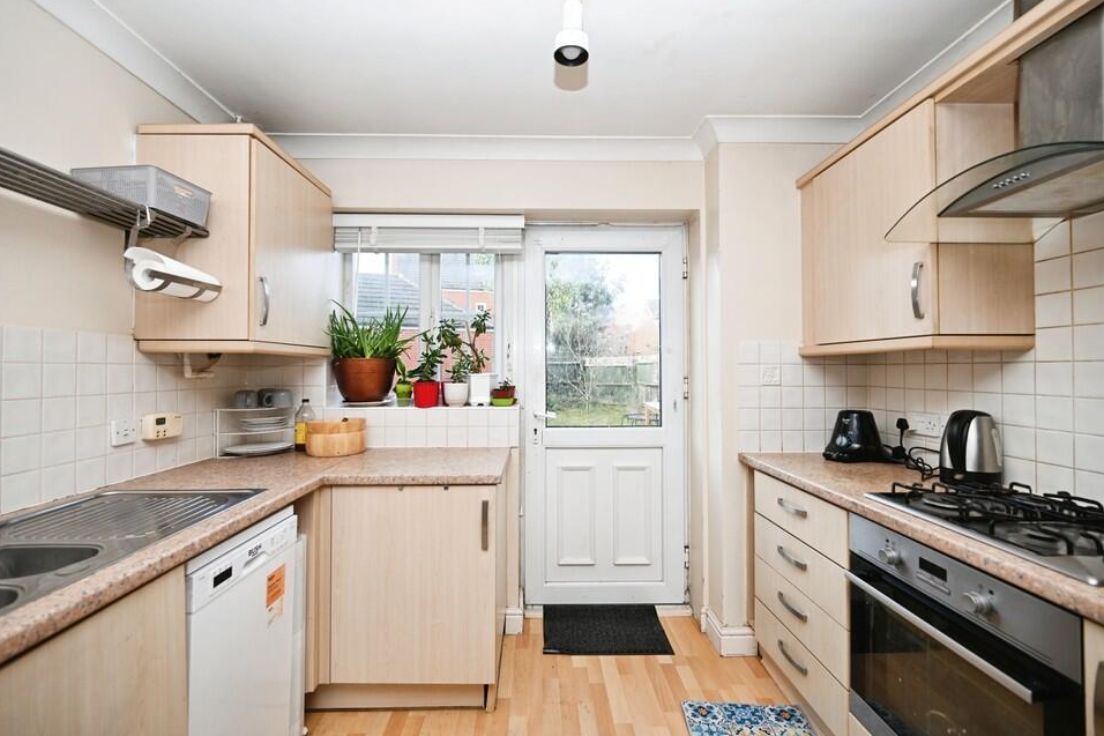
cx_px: 543
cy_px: 352
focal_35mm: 15
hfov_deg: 100.4
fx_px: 460
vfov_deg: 77.3
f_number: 4
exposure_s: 1/60
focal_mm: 14
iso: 140
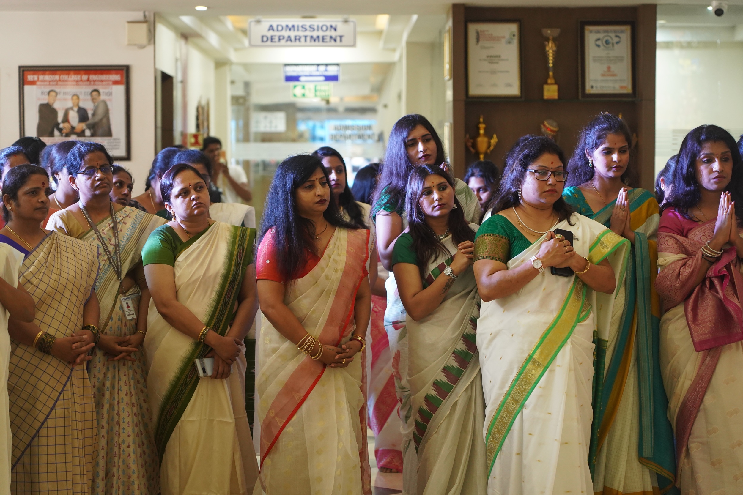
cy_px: 248
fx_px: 2146
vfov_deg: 13.2
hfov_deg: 19.6
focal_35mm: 104
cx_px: 372
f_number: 4
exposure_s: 1/125
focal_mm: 104
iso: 2500
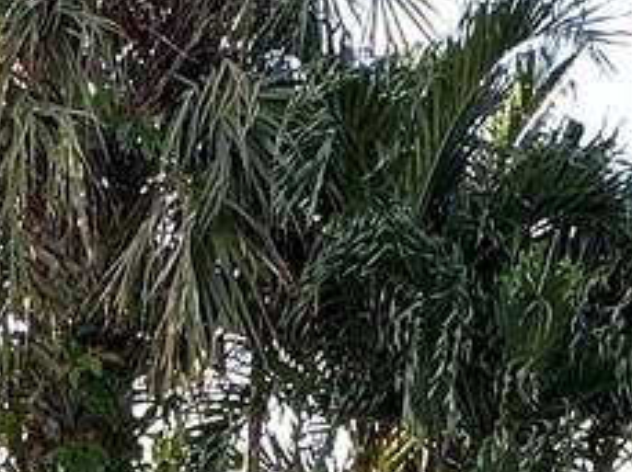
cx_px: 146
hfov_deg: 19.9
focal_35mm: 98
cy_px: 966
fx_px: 1786
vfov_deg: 12.9
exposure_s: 1/99
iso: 50
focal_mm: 2.22
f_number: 2.2
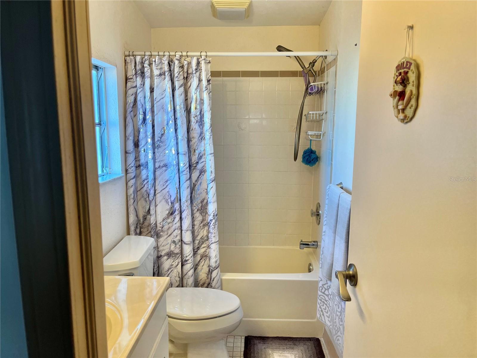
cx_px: 238
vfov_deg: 53.1
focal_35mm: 26
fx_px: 358
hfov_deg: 67.3
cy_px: 179
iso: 64
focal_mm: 5.1
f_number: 1.6
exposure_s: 1/120
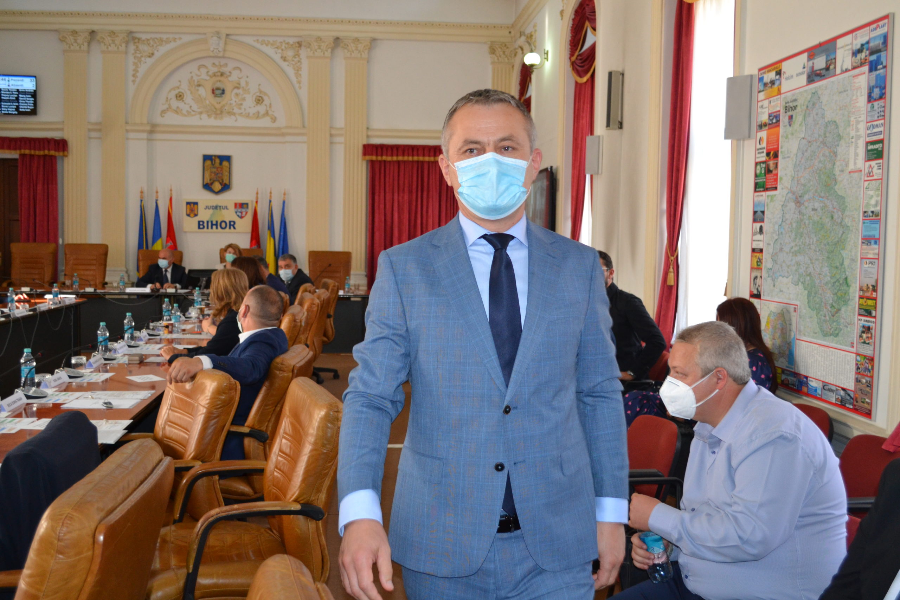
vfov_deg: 34.2
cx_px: 450
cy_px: 300
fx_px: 975
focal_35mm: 39
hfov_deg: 49.6
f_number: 4.2
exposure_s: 1/60
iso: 1000
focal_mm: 26
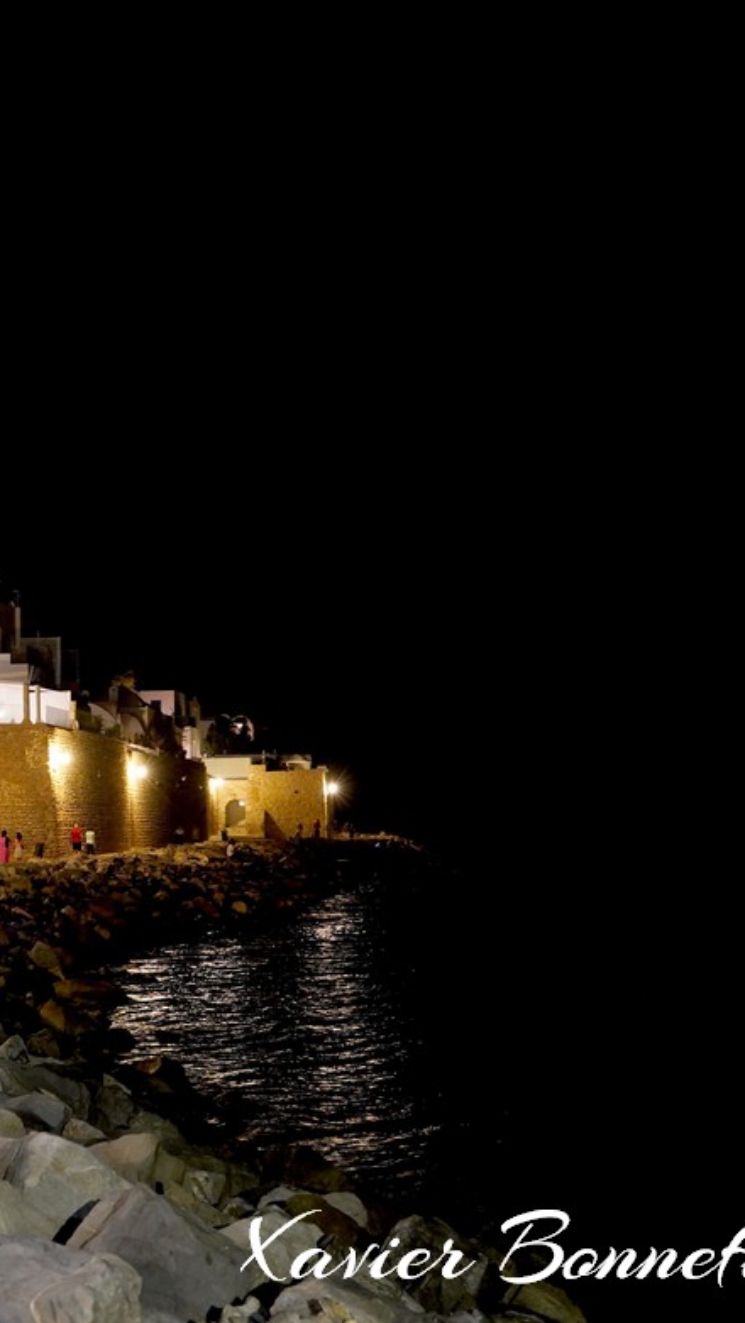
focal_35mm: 45
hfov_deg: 26.1
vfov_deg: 45.5
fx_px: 1580
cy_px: 650
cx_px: 157
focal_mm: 28
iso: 1600
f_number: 2.8
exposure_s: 1/8
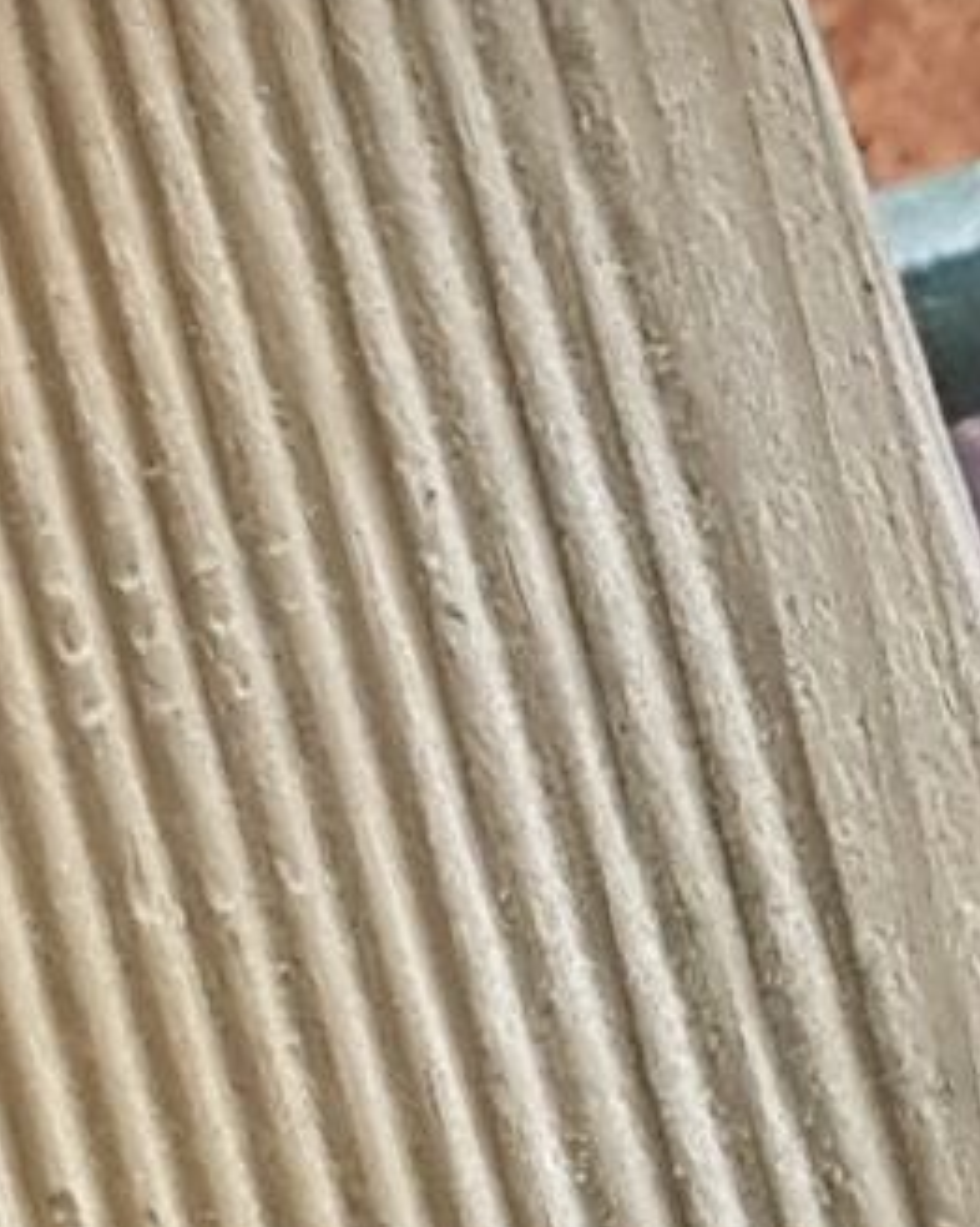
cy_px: -602
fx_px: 8092
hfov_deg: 6.7
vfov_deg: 8.5
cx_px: -928
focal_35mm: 223
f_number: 1.7
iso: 160
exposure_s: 1/50
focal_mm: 4.2
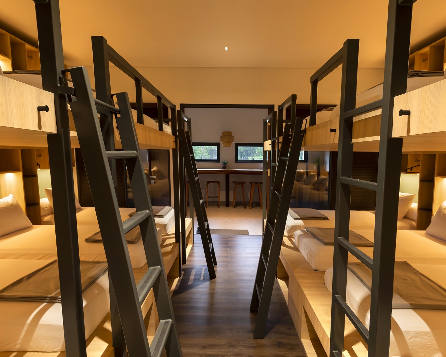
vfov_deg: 60.8
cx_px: 223
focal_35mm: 23
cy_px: 194
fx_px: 304
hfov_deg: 72.6
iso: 400
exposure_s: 1/2.5
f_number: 8
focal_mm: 16
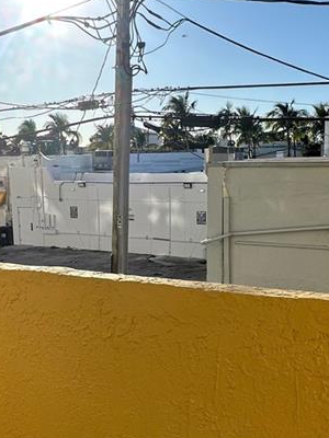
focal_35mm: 42
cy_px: 257
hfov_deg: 34.3
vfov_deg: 44.6
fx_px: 532
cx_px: 149
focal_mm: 2.22
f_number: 2.2
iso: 50
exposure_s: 1/1335
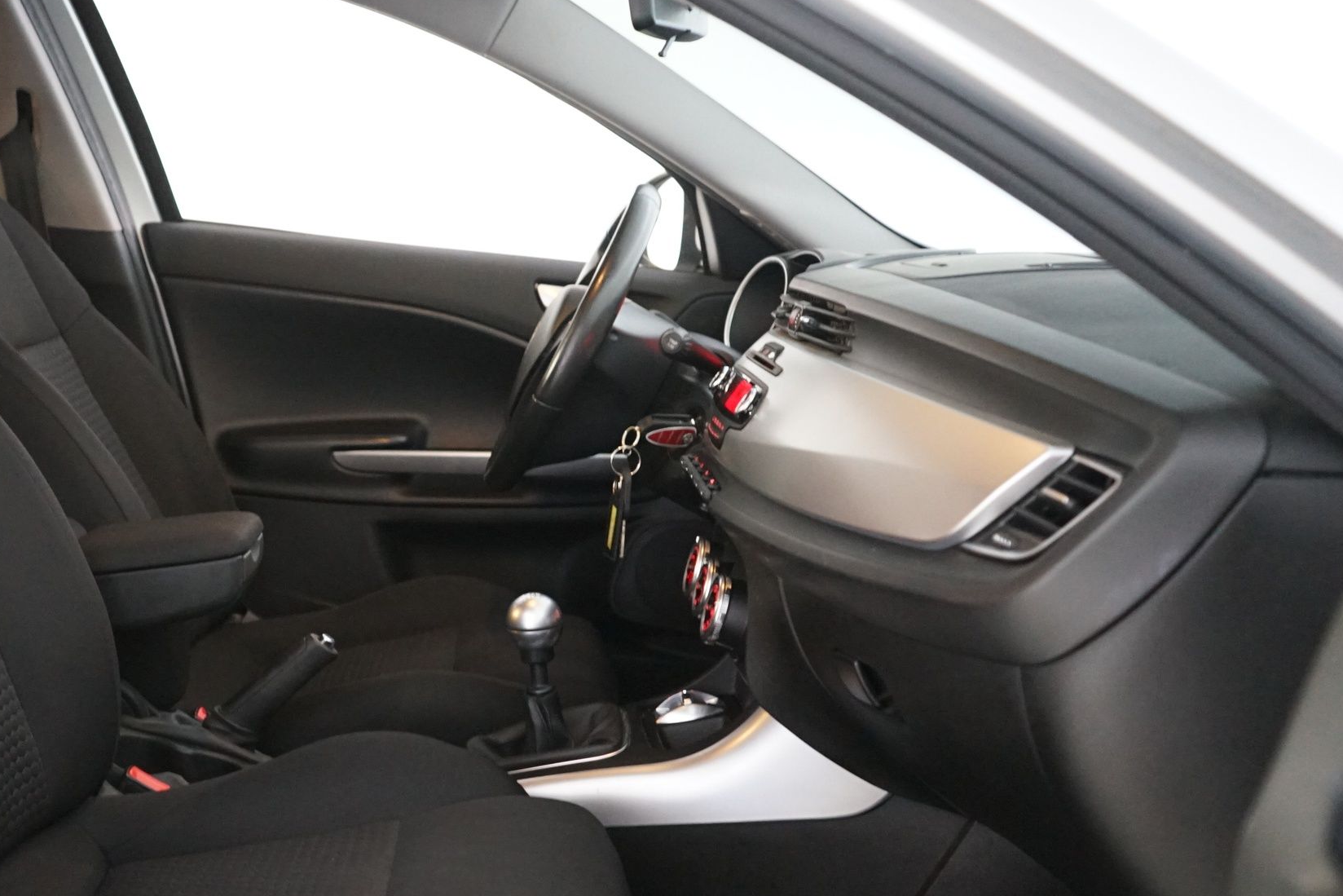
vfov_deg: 30.3
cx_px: 356
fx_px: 1641
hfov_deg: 43.3
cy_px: 604
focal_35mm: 44
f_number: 3.5
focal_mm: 29
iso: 4000
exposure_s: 1/10
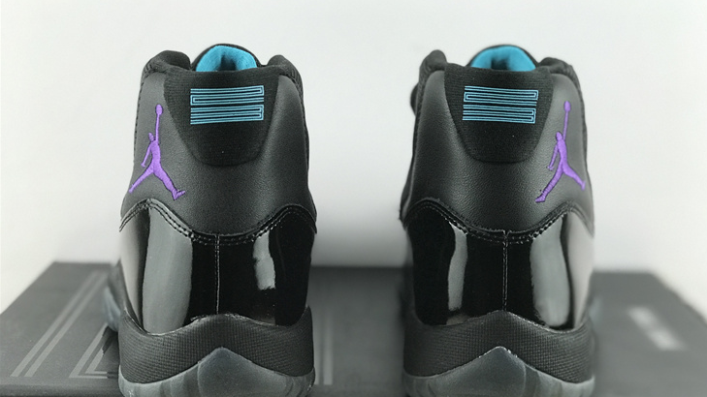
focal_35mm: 63
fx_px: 1181
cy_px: 243
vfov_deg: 19.1
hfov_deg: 33.3
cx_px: 358
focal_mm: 6.6
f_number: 2.8
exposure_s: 1/50
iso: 100
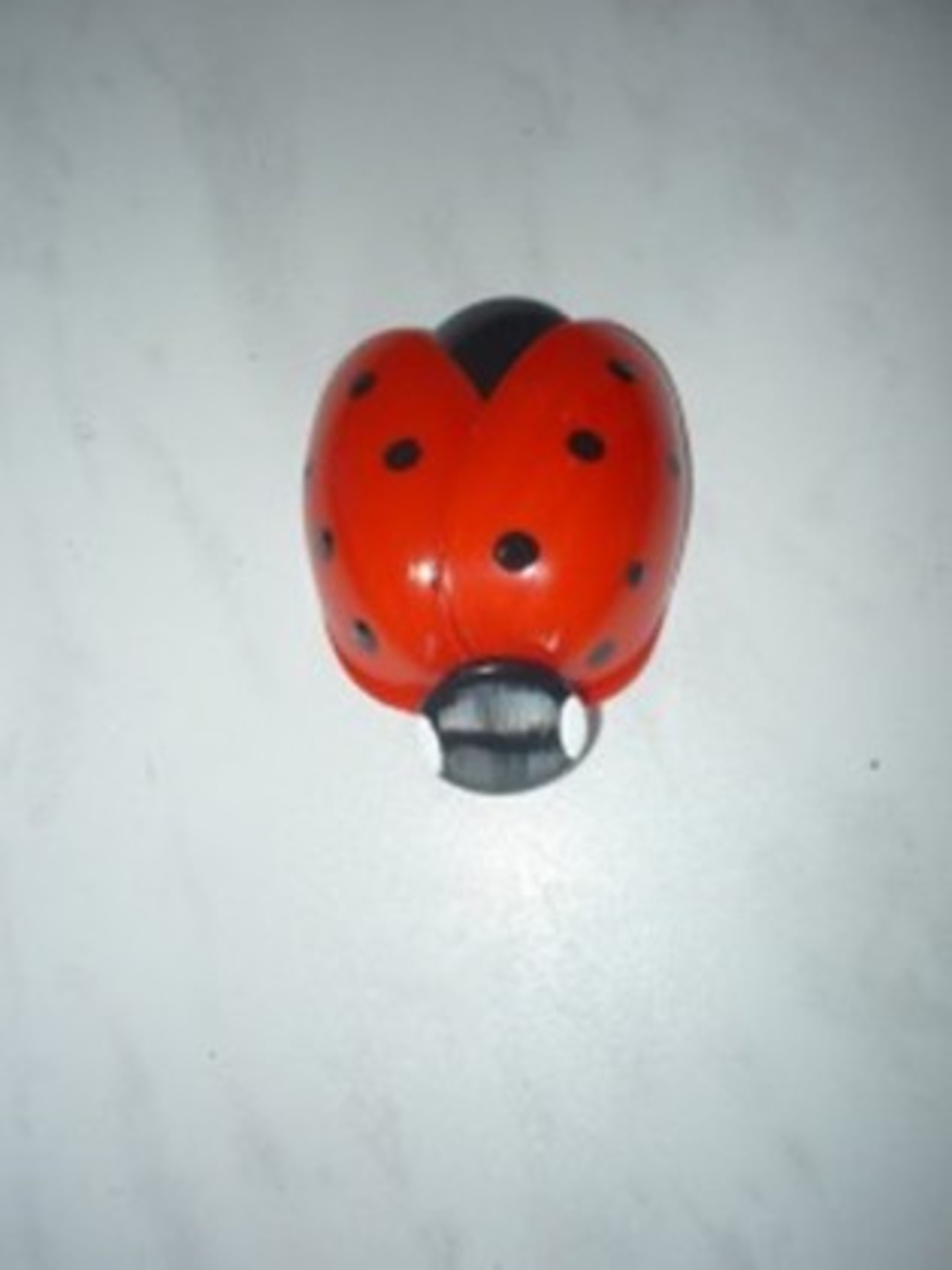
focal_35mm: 32
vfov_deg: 56.8
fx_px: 1173
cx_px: 476
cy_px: 635
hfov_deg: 44.2
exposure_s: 1/30
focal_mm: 5.2
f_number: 4
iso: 100
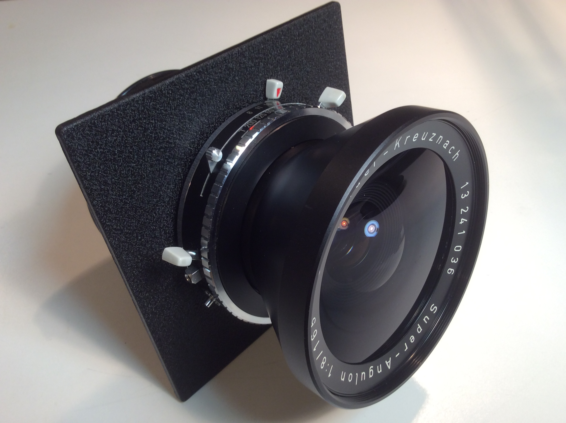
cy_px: 212
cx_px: 283
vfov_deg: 44.1
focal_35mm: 32
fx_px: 522
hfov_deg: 56.9
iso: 32
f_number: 2.4
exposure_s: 1/30
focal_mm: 3.3
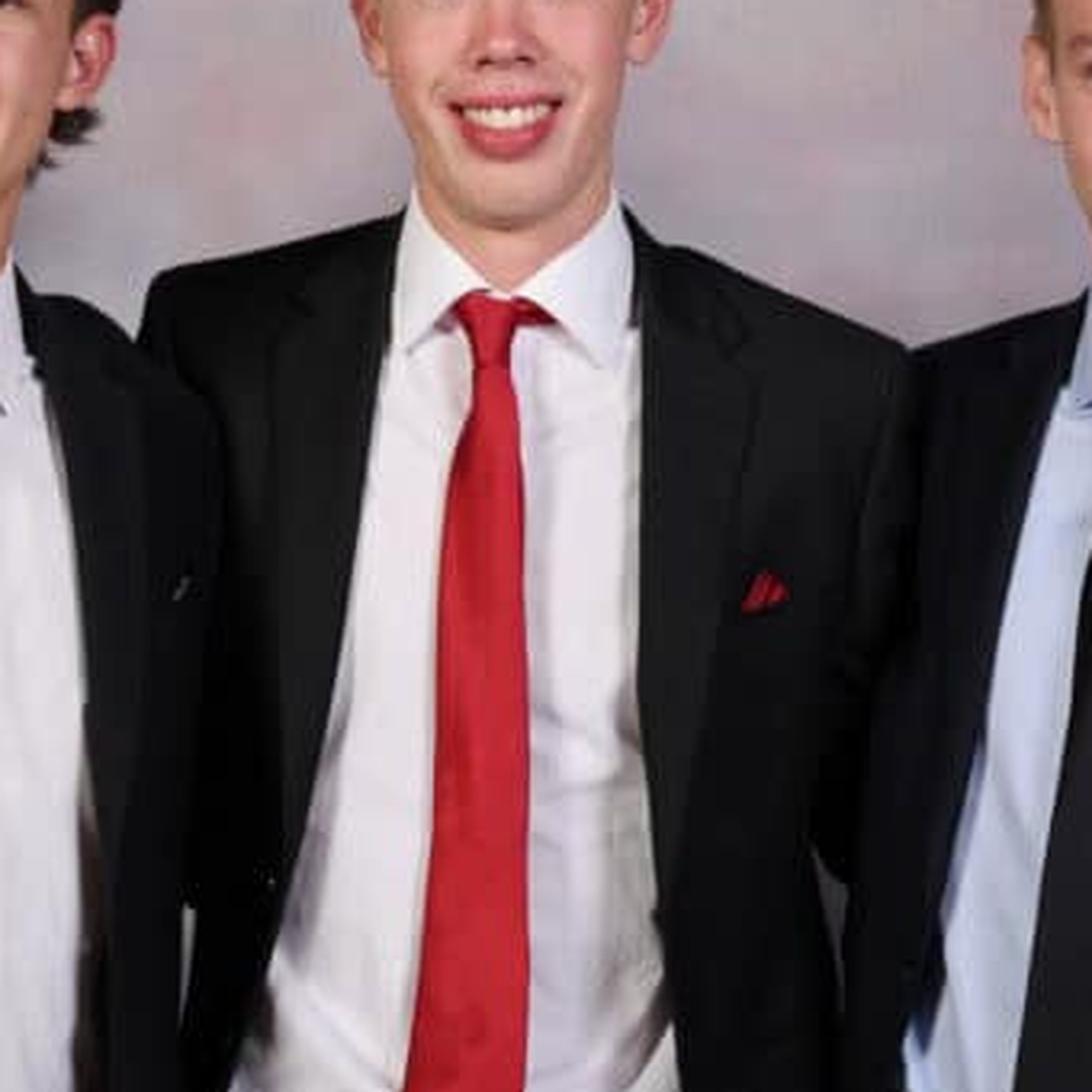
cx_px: 485
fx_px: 3426
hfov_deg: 18.1
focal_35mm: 96
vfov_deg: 18.1
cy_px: 397
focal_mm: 50
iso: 160
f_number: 8
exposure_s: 1/125
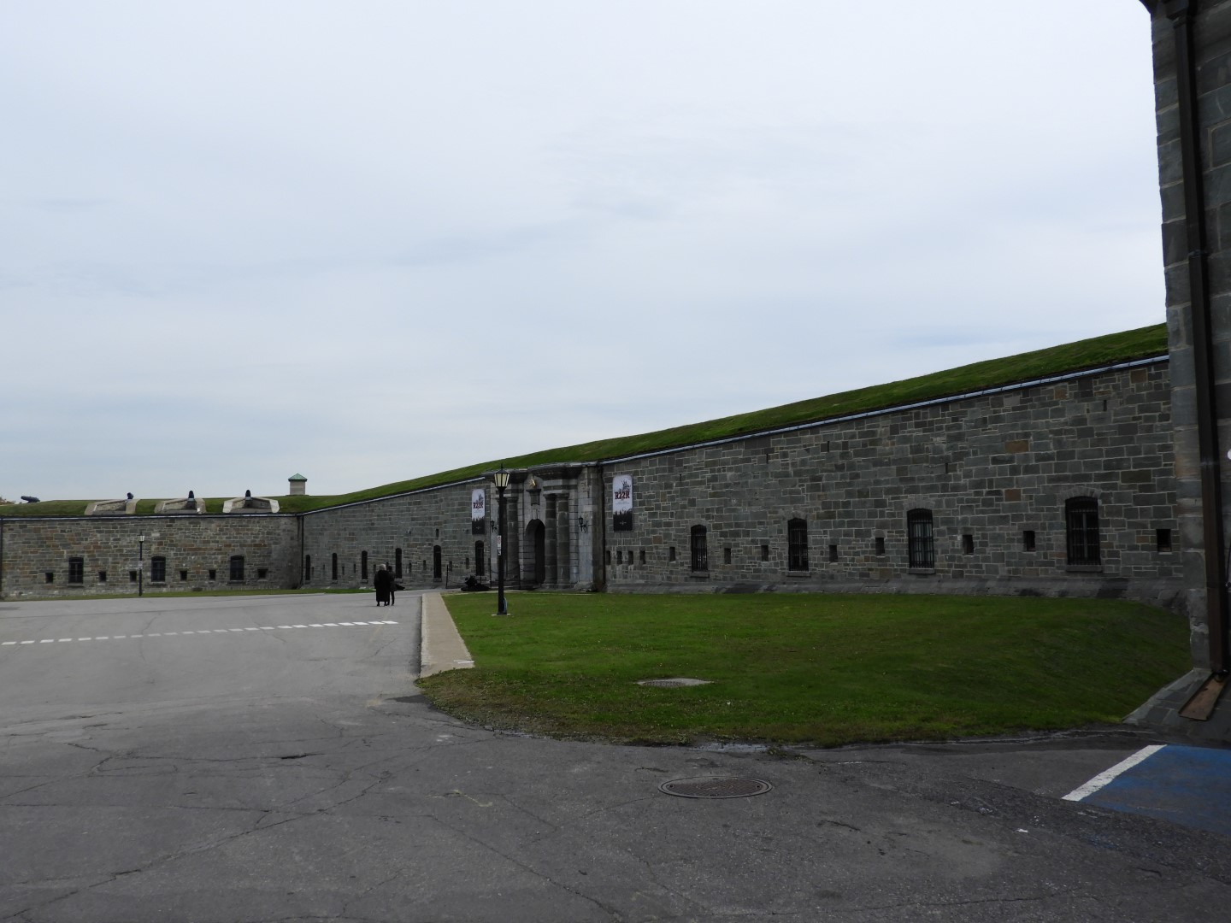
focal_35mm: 30
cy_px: 462
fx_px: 1067
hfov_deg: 60.0
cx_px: 616
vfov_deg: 46.8
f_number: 3.5
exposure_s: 1/1250
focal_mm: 5.4
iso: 100
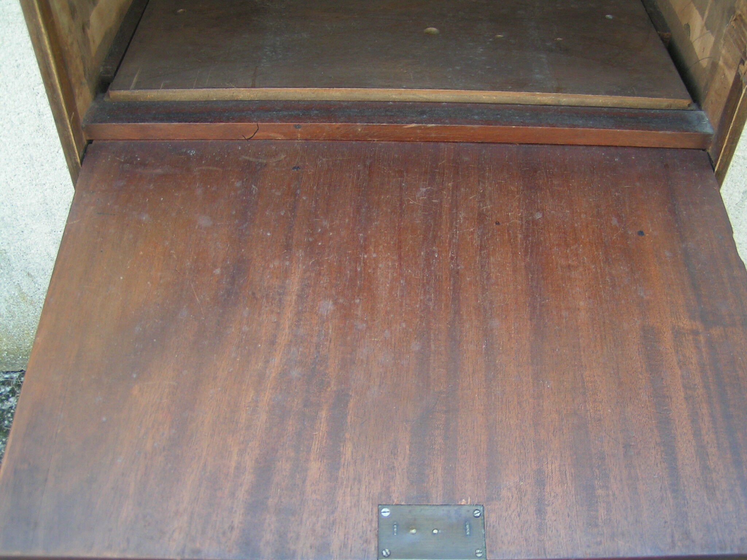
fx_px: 820
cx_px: 374
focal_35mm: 38
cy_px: 280
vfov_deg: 37.7
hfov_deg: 49.0
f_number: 2.8
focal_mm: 5.8
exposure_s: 1/50
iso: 50
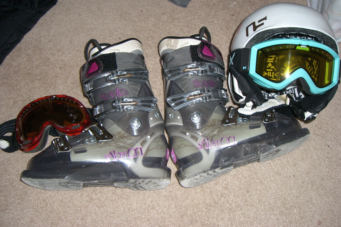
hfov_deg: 48.5
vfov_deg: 33.4
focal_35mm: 40
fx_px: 379
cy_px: 101
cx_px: 172
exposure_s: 1/60
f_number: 2.7
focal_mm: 6.2
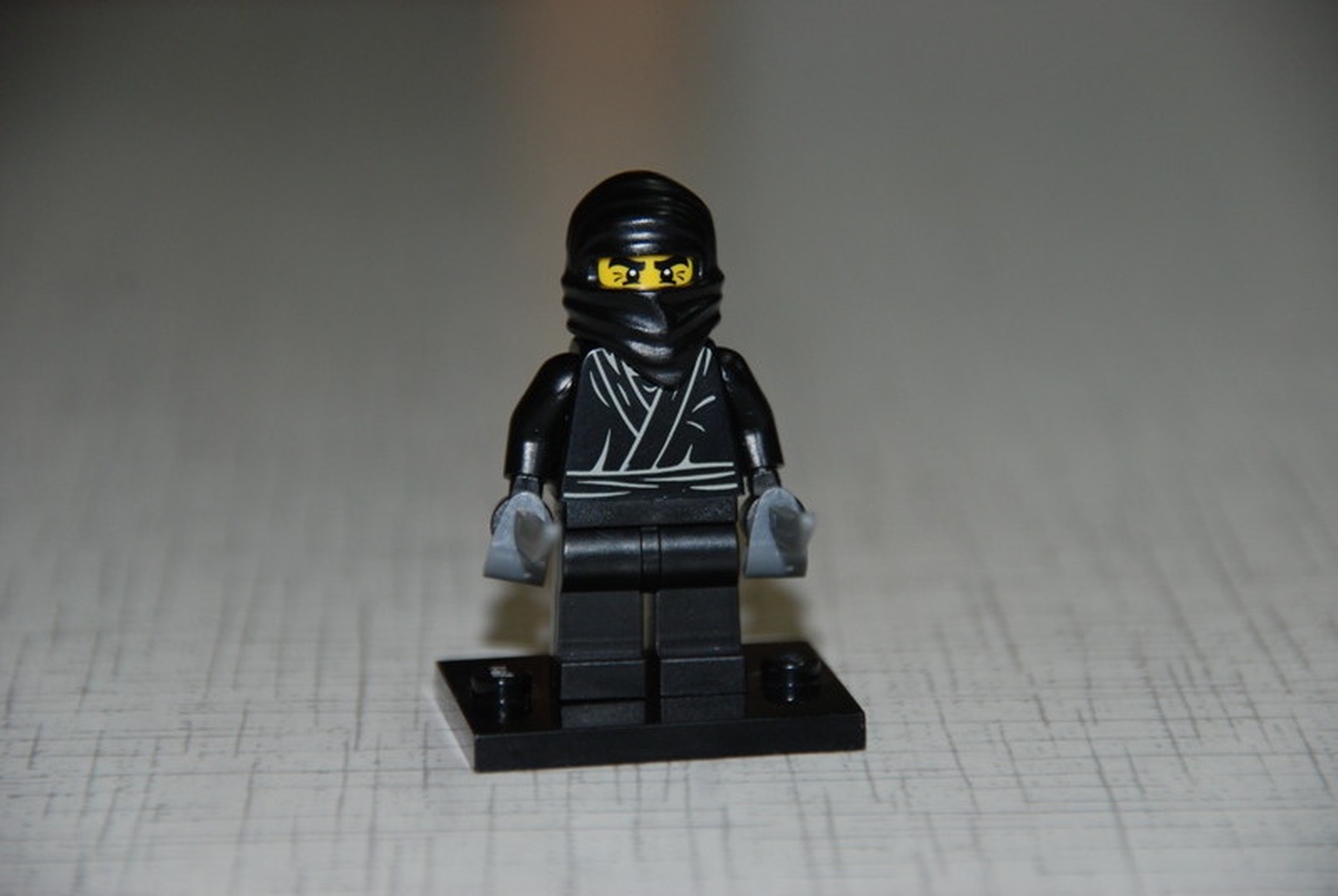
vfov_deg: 4.6
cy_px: 448
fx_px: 11166
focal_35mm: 300
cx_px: 669
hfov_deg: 6.9
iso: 400
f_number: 6.3
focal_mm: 200
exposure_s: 1/60
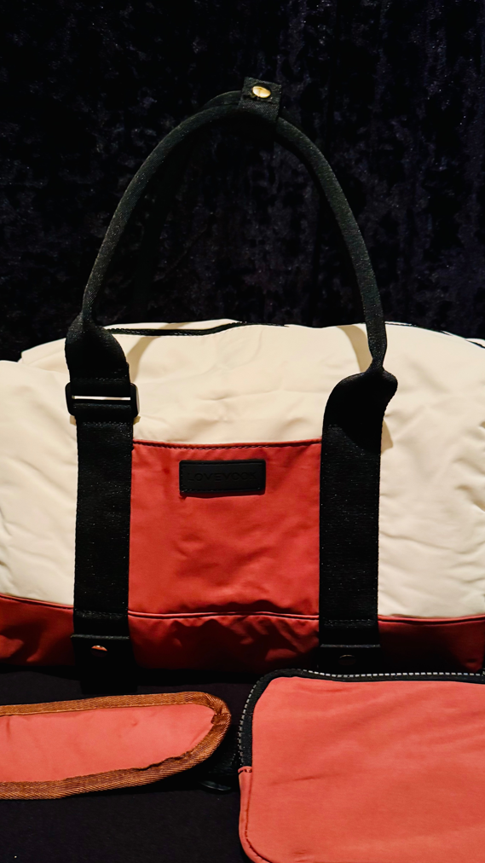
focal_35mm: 31
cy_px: 495
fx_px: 709
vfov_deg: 62.3
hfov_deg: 37.7
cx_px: 204
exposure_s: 1/40
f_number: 1.78
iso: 1000
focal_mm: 6.76
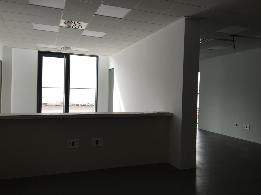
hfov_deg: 61.7
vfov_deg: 48.2
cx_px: 130
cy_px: 98
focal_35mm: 29
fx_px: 219
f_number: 2.2
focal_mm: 4.15
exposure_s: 1/100
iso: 32
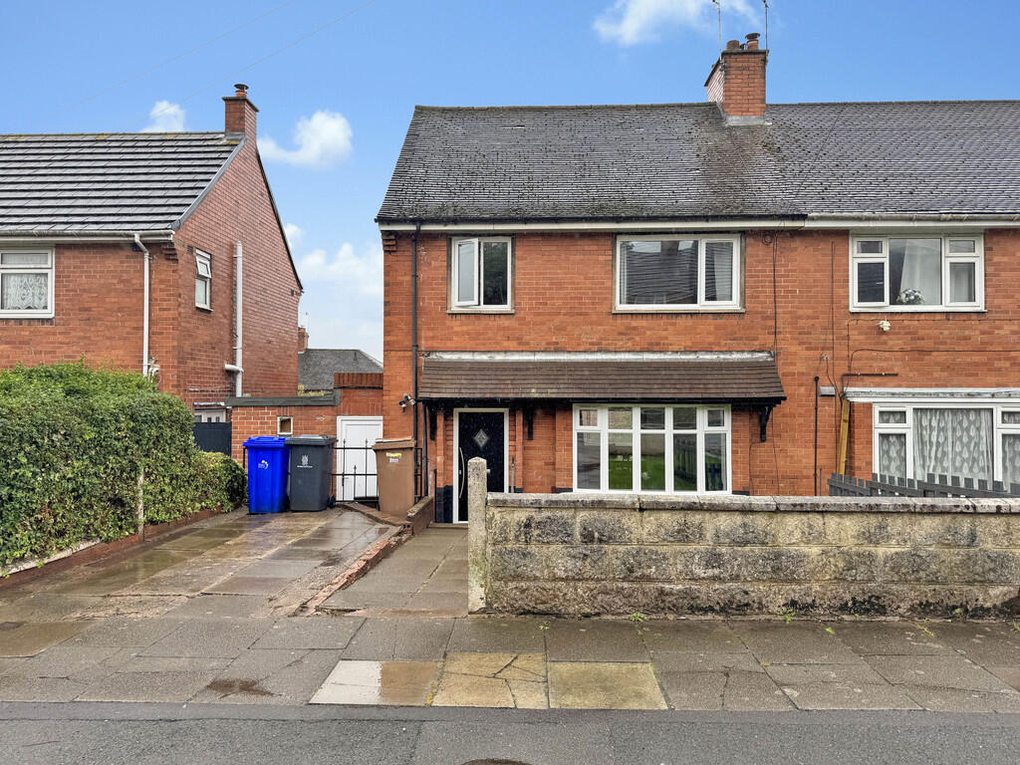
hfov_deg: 71.6
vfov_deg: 56.8
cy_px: 382
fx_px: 707
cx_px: 510
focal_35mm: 24
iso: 80
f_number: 1.78
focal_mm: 6.76
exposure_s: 1/995
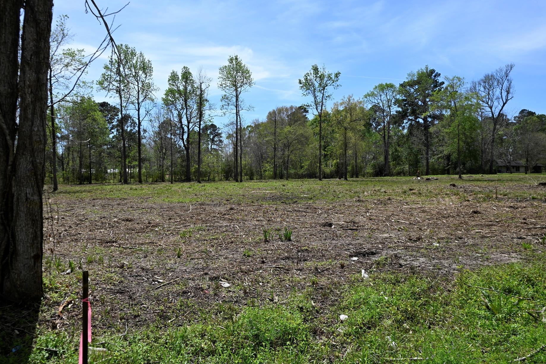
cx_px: 252
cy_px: 168
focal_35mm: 31
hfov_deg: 60.5
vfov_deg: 42.5
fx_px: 468
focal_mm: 18.5
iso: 100
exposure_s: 1/320
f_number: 9
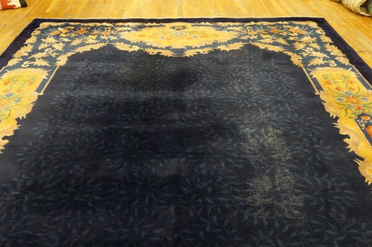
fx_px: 356
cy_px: 124
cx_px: 186
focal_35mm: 34
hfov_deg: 55.1
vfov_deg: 38.3
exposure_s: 1/80
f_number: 4
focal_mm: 23
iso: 3200
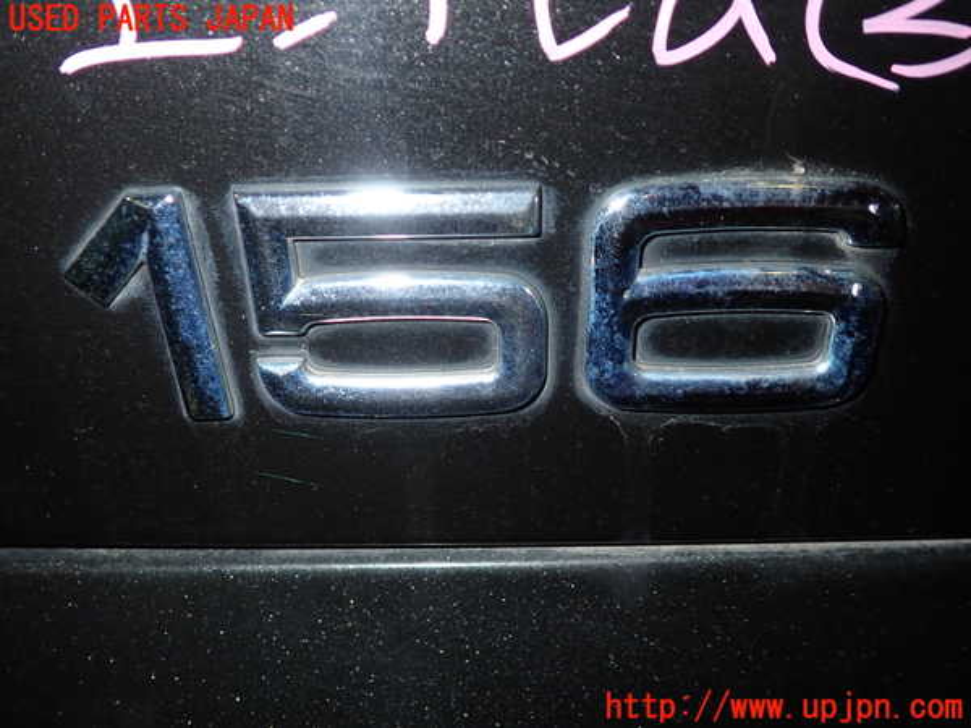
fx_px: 842
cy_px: 364
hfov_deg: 60.0
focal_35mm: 30
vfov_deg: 46.8
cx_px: 486
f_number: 6.3
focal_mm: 5.4
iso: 200
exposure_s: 1/30
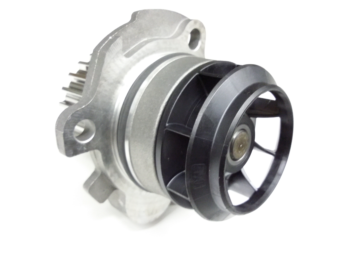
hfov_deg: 56.8
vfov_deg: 44.2
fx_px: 312
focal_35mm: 32
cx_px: 169
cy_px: 127
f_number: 2.4
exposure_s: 1/15
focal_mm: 3.4
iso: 400
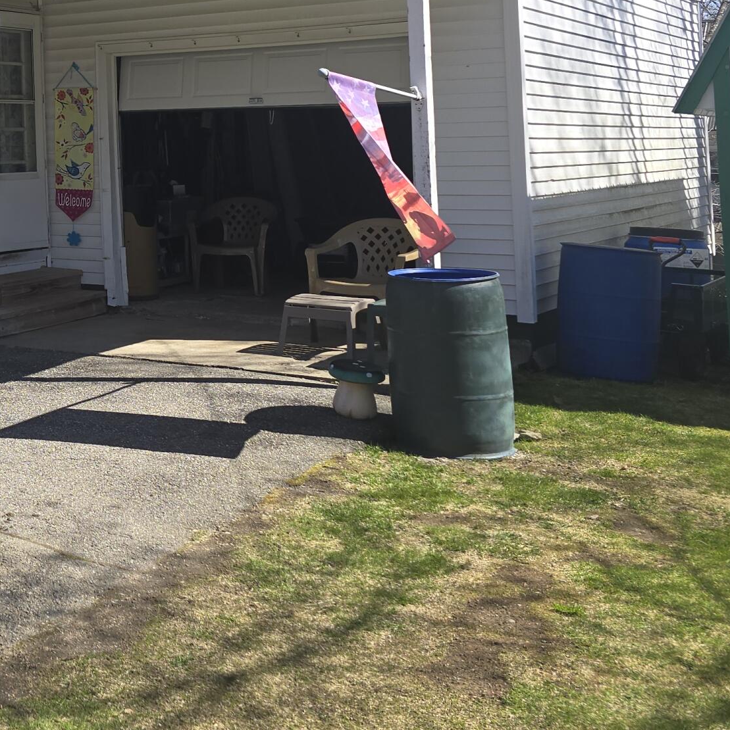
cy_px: 59
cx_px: -215
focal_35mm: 55
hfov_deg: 26.5
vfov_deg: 29.7
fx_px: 1312
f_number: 1.7
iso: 12
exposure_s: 1/535
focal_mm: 6.3
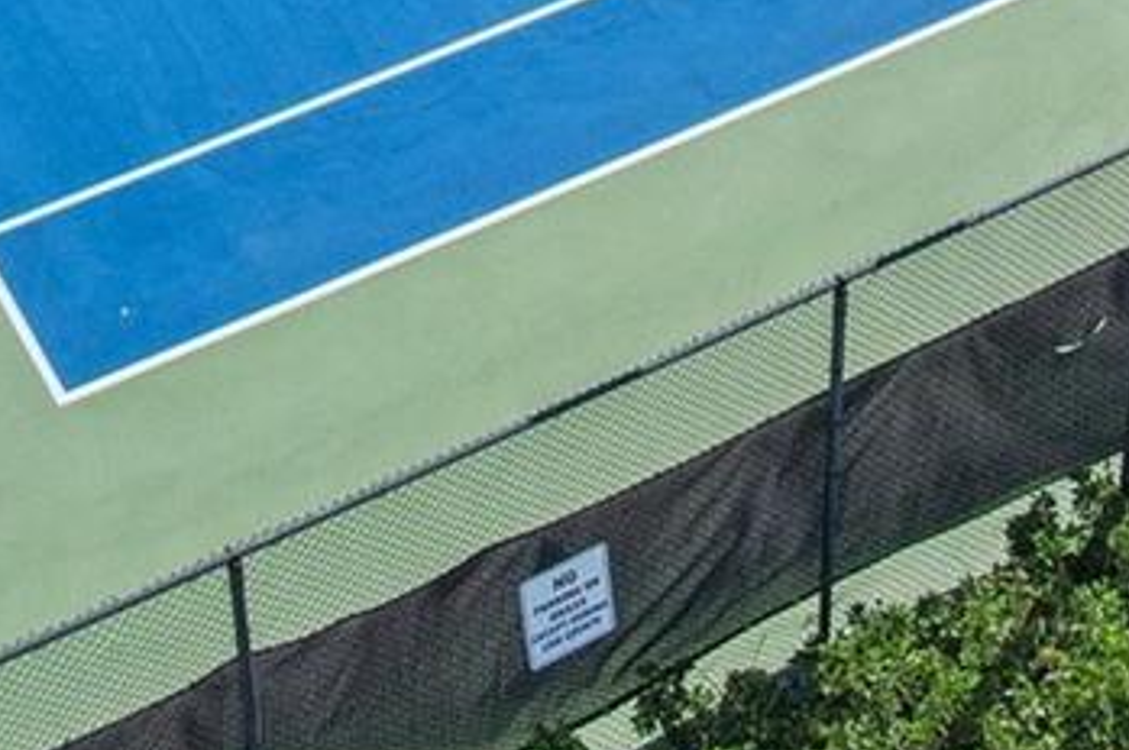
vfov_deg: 12.3
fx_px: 3164
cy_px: -637
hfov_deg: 20.2
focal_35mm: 101
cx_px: 586
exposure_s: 1/1250
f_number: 2.8
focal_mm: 8.4
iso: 110
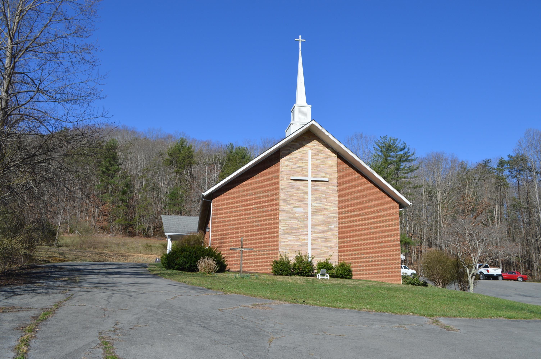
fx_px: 450
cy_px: 180
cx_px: 270
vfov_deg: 43.5
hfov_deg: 62.0
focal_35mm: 30
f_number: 8
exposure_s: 1/250
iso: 100
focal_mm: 20
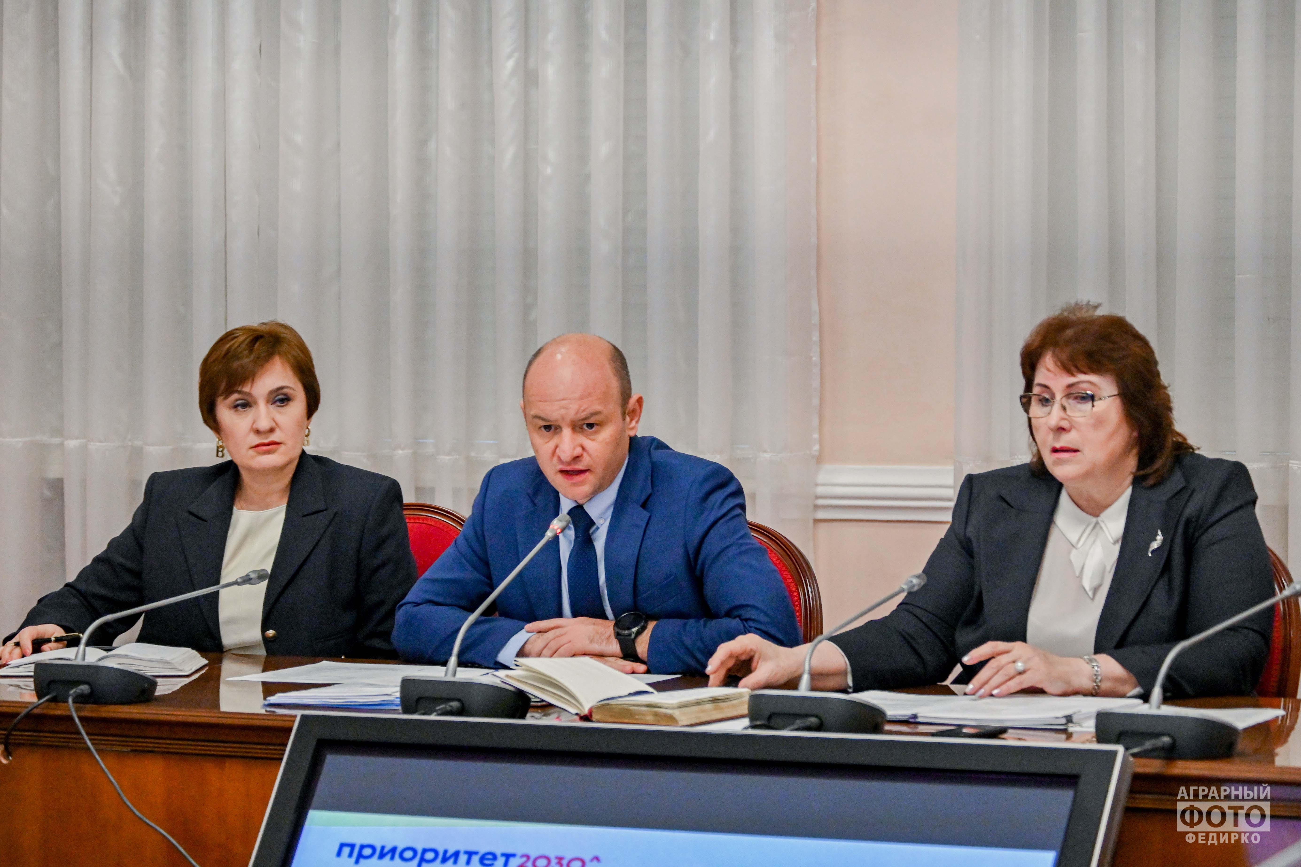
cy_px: 434
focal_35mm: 112
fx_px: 4065
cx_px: 650
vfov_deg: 12.2
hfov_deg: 18.2
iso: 2500
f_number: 5.6
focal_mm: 75
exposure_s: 1/200
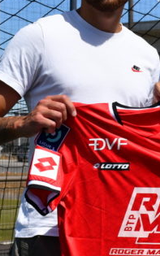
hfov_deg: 8.8
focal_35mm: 149
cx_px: 138
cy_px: 150
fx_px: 1039
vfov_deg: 14.0
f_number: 8
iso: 400
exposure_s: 1/2000
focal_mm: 30
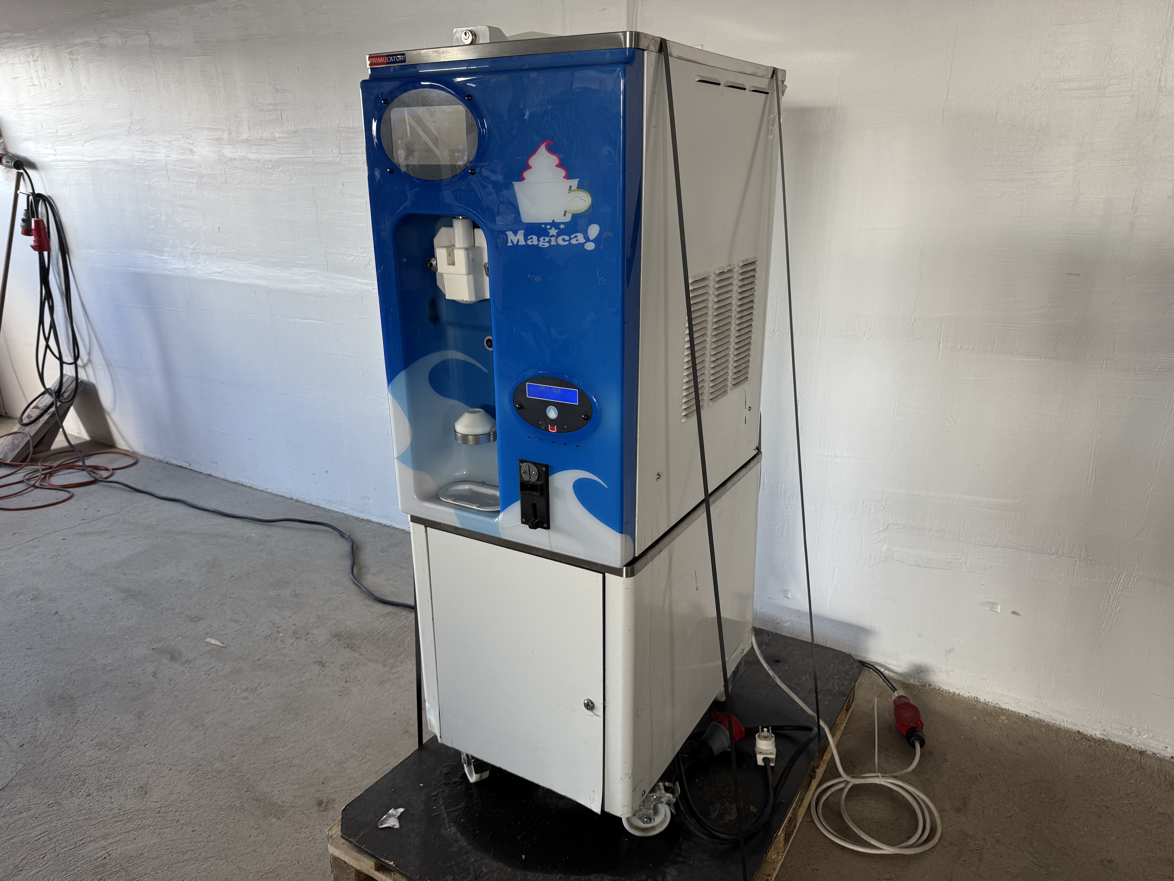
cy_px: 440
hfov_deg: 71.6
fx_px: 814
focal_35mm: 24
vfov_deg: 56.8
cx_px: 587
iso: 80
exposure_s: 1/100
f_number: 1.78
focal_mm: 6.76
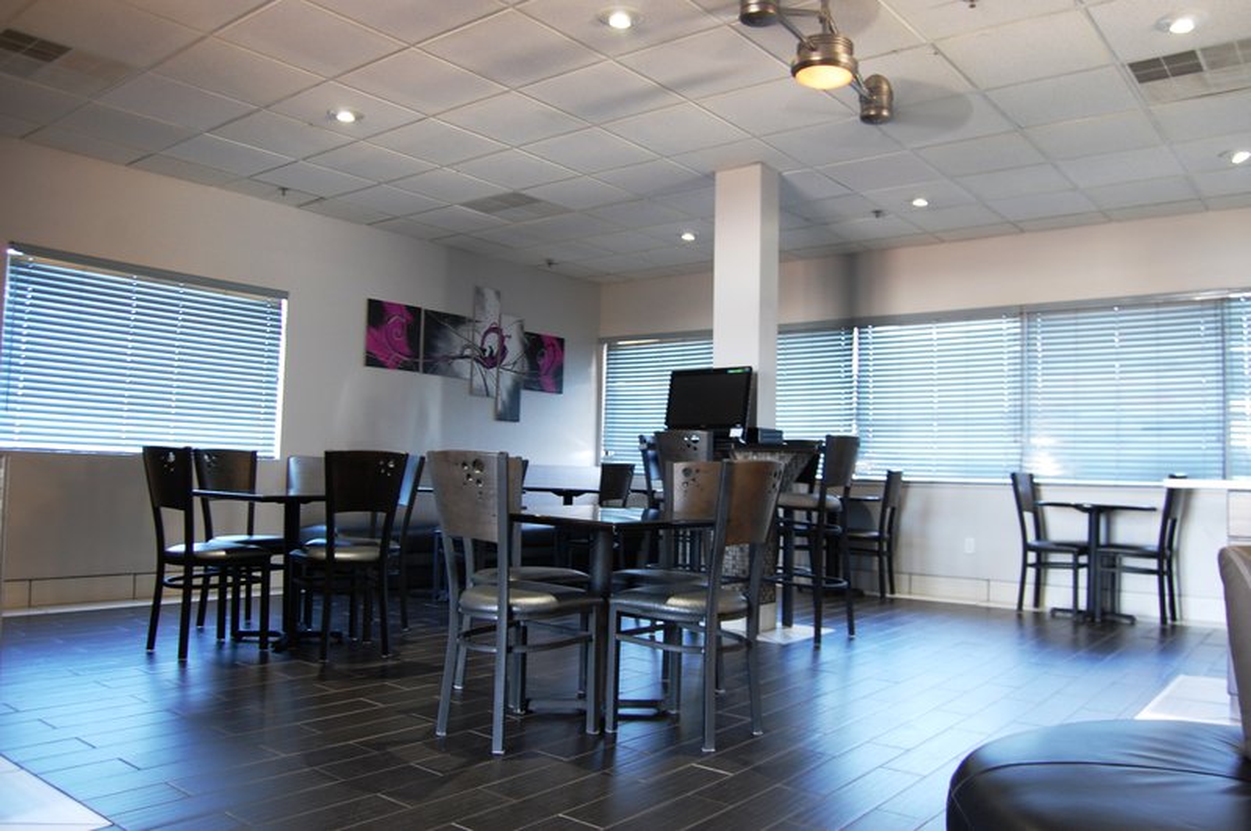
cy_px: 416
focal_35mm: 27
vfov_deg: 47.8
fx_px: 937
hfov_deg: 67.5
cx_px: 626
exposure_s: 1/8
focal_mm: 18
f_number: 5.6
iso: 400
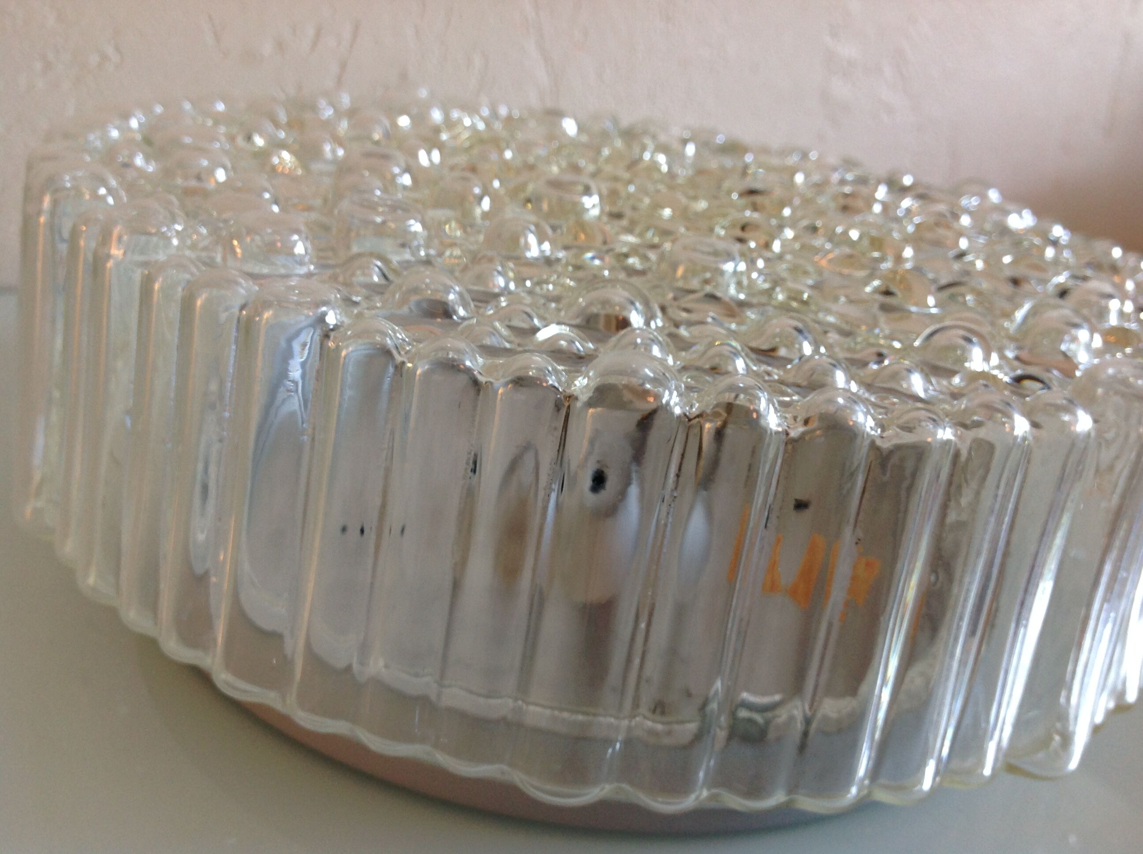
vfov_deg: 40.6
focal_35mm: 35
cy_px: 427
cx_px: 572
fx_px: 1154
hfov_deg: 52.7
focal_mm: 4.28
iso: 64
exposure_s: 1/15
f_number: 2.4
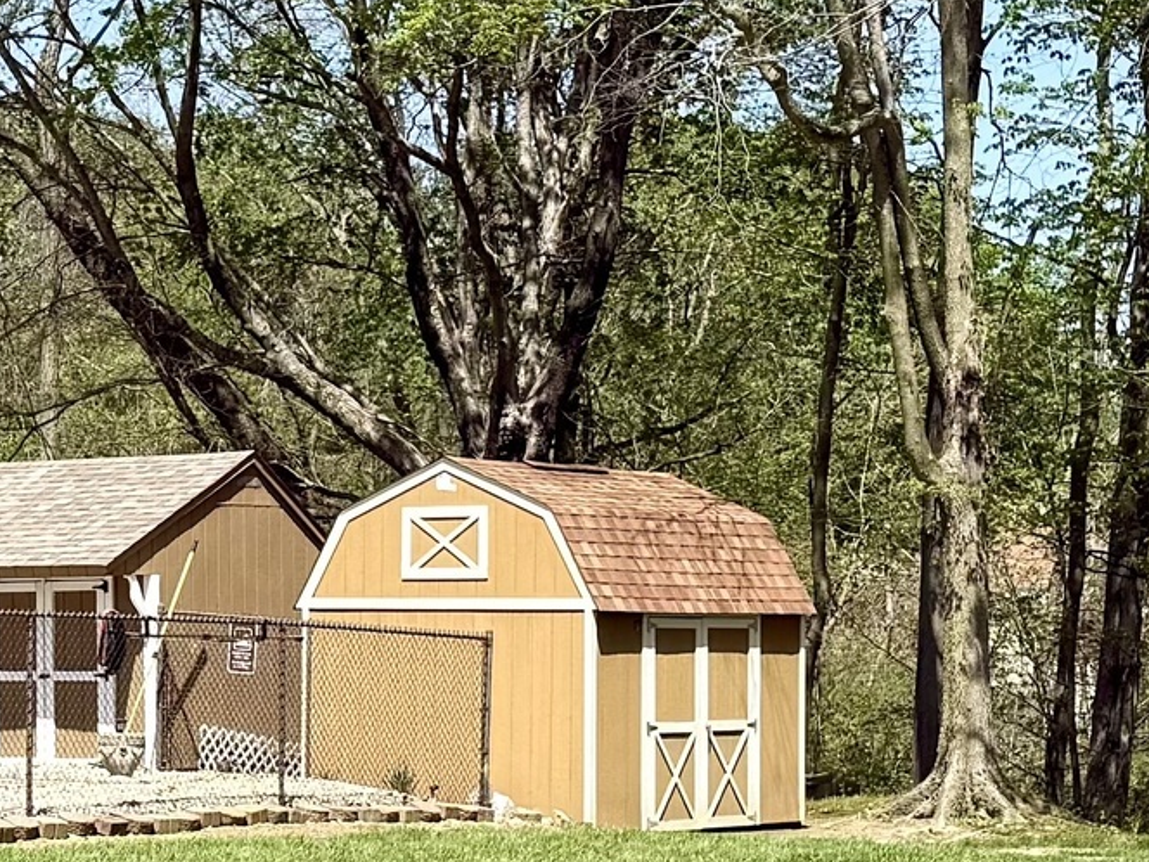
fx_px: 3684
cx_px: 177
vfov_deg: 13.3
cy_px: 634
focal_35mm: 111
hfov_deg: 17.5
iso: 80
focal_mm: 6.76
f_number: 1.78
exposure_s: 1/3145
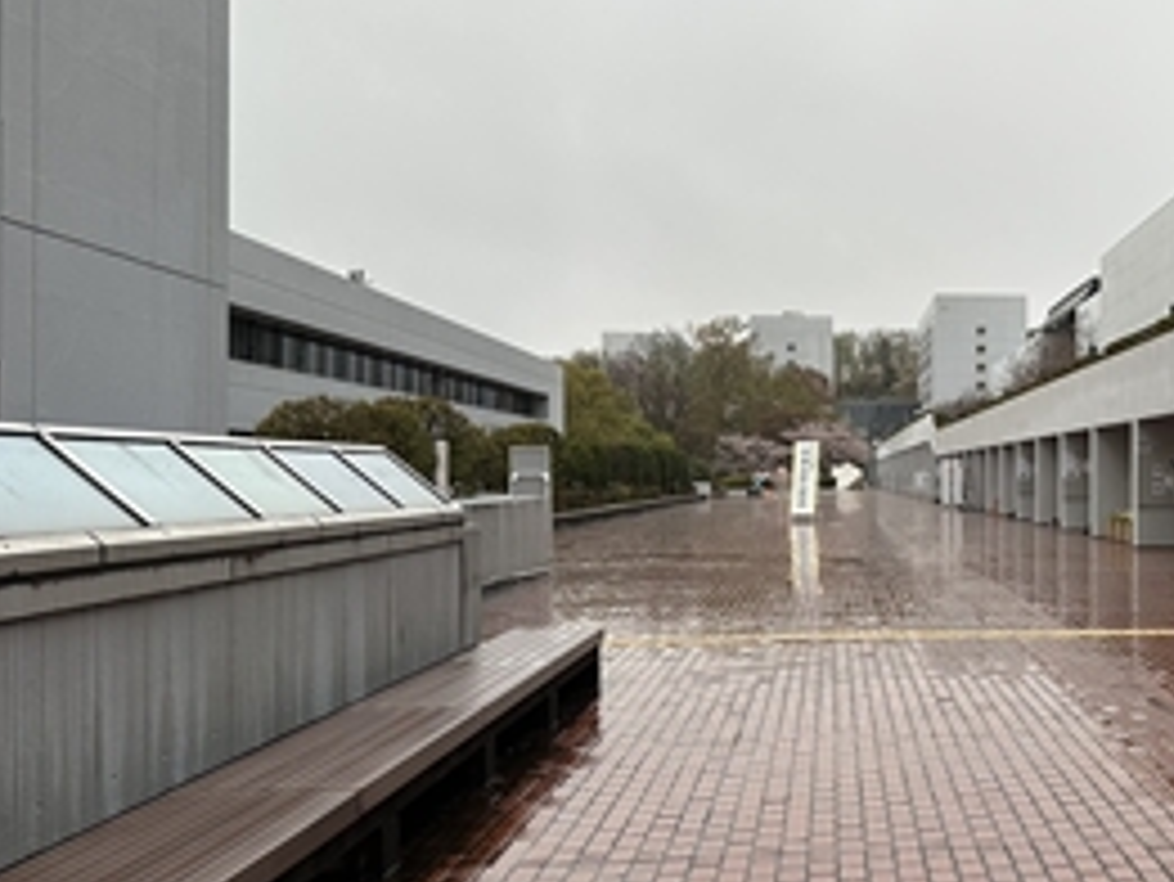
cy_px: 450
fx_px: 1595
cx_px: 999
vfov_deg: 30.9
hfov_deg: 38.3
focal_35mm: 47
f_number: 1.78
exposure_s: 1/574
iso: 80
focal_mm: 6.86
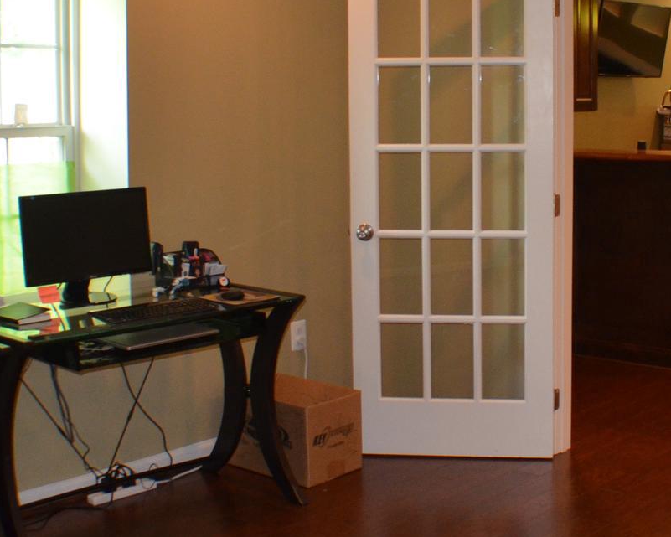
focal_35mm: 79
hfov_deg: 24.0
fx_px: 1569
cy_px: 163
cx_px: 451
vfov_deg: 19.3
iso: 1100
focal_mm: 22
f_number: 3.8
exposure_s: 1/60
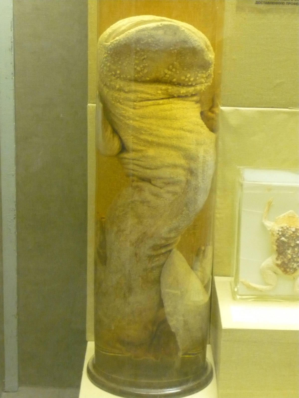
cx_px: 150
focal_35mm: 100
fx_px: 1152
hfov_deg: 14.8
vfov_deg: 19.6
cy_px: 199
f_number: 5.1
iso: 800
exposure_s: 1/8
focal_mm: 16.5
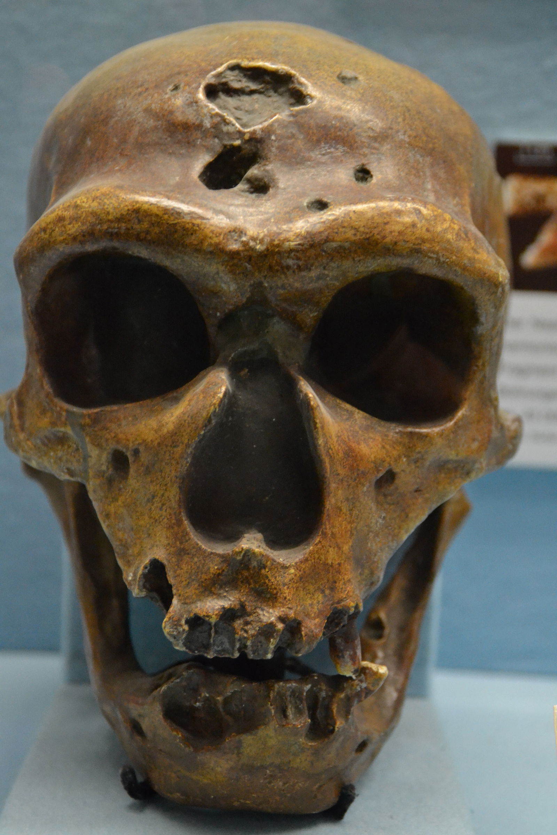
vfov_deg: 31.9
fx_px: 1462
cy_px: 418
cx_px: 278
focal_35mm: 63
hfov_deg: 21.6
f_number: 4.5
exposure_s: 1/50
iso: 3200
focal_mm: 42
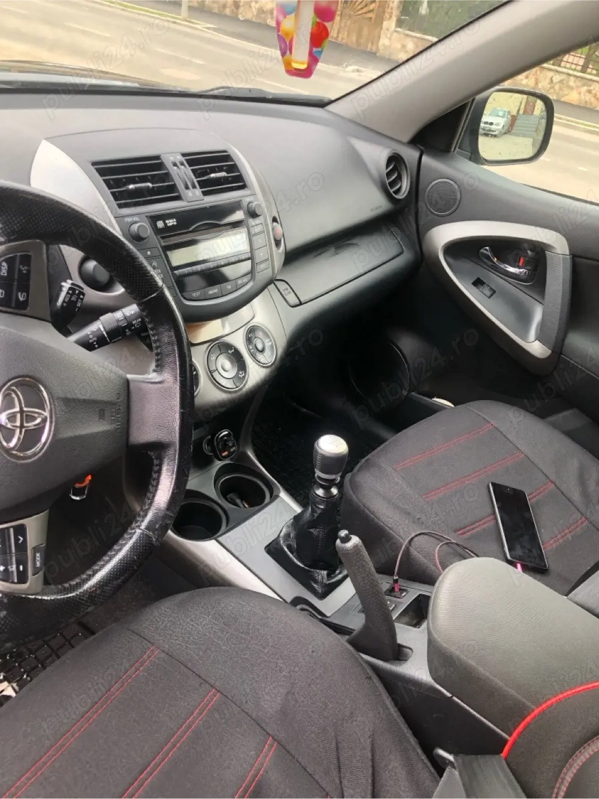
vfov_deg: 63.5
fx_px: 646
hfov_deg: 49.7
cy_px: 400
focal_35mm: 28
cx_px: 300
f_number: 1.8
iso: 50
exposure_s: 1/120
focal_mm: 3.99
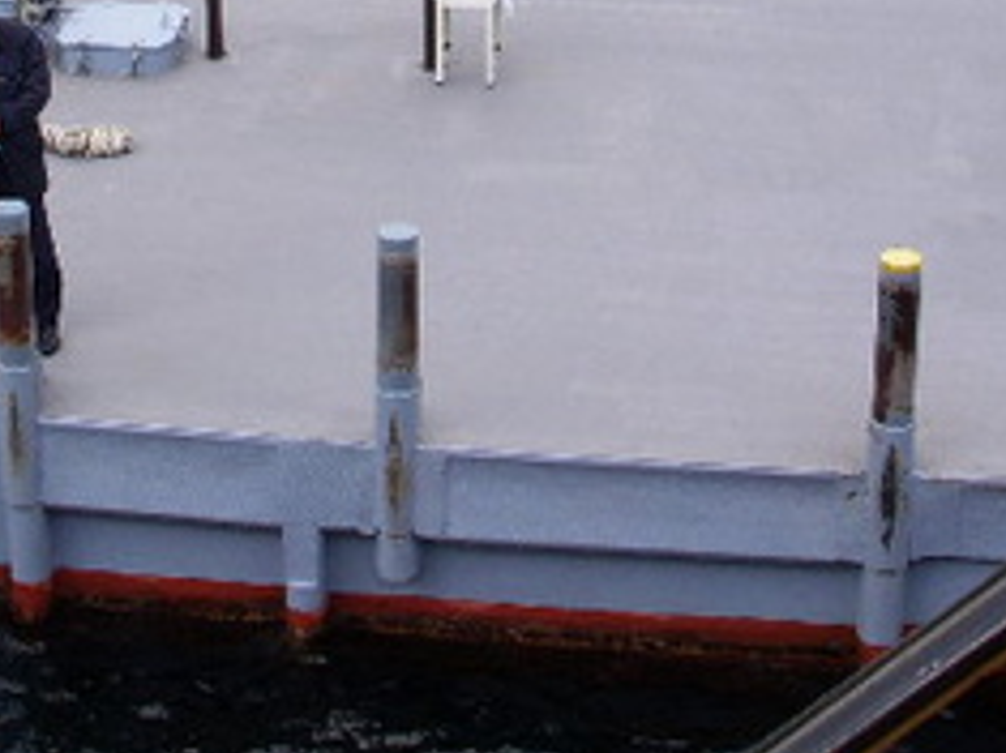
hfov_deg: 20.2
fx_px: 2818
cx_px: 390
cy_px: -171
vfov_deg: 14.7
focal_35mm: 97
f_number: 3.3
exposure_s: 1/320
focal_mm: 6.3
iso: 100
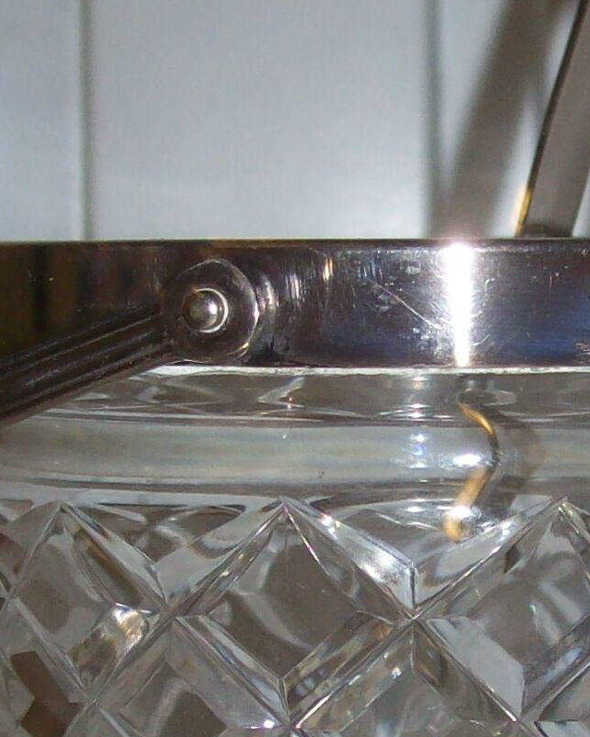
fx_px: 2728
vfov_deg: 15.3
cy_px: 573
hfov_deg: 12.3
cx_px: 480
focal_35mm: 125
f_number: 2.7
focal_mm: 6
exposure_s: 1/64
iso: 80
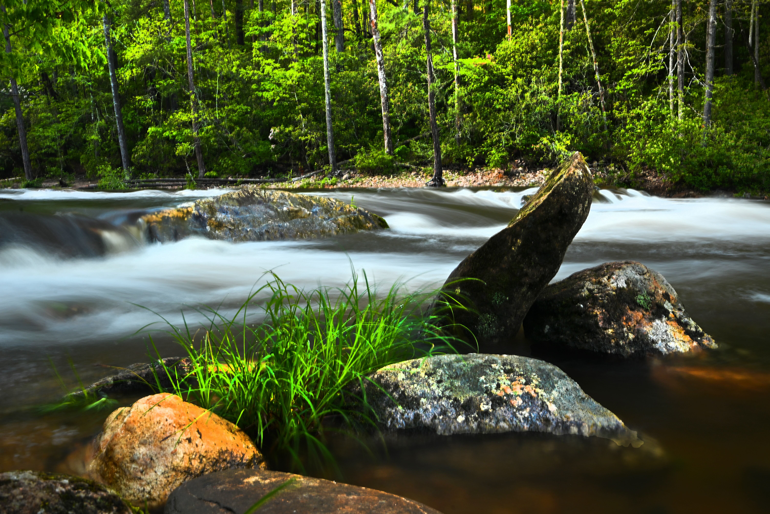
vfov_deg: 38.4
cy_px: 257
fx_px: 738
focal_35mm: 34
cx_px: 385
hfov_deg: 55.1
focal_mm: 34.5
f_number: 14
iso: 100
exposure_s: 3
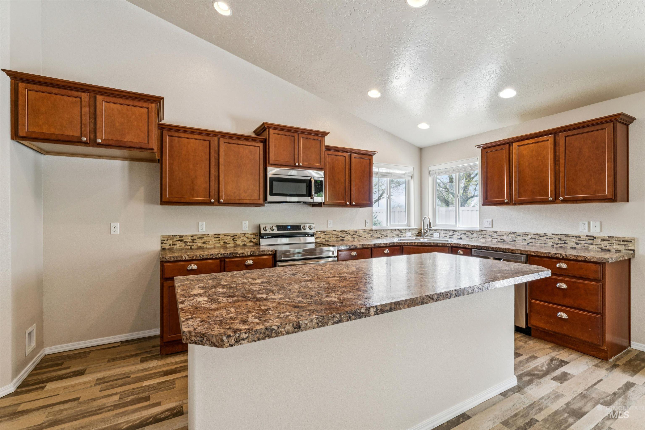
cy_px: 215
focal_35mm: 16
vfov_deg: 73.4
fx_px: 288
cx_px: 322
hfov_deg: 96.4
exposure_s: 1/15
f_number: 13
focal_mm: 16.1
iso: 400
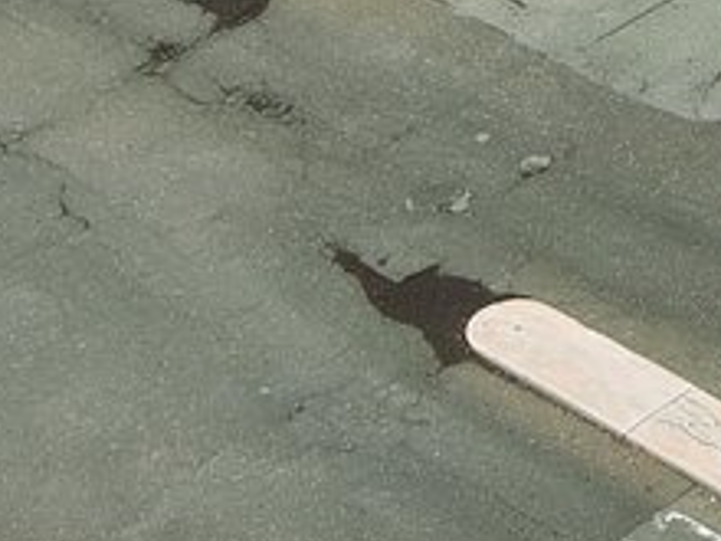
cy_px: -1198
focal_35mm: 216
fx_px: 4499
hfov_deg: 8.8
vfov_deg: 6.2
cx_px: 1303
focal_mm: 10.57
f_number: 2.8
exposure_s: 1/1250
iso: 100
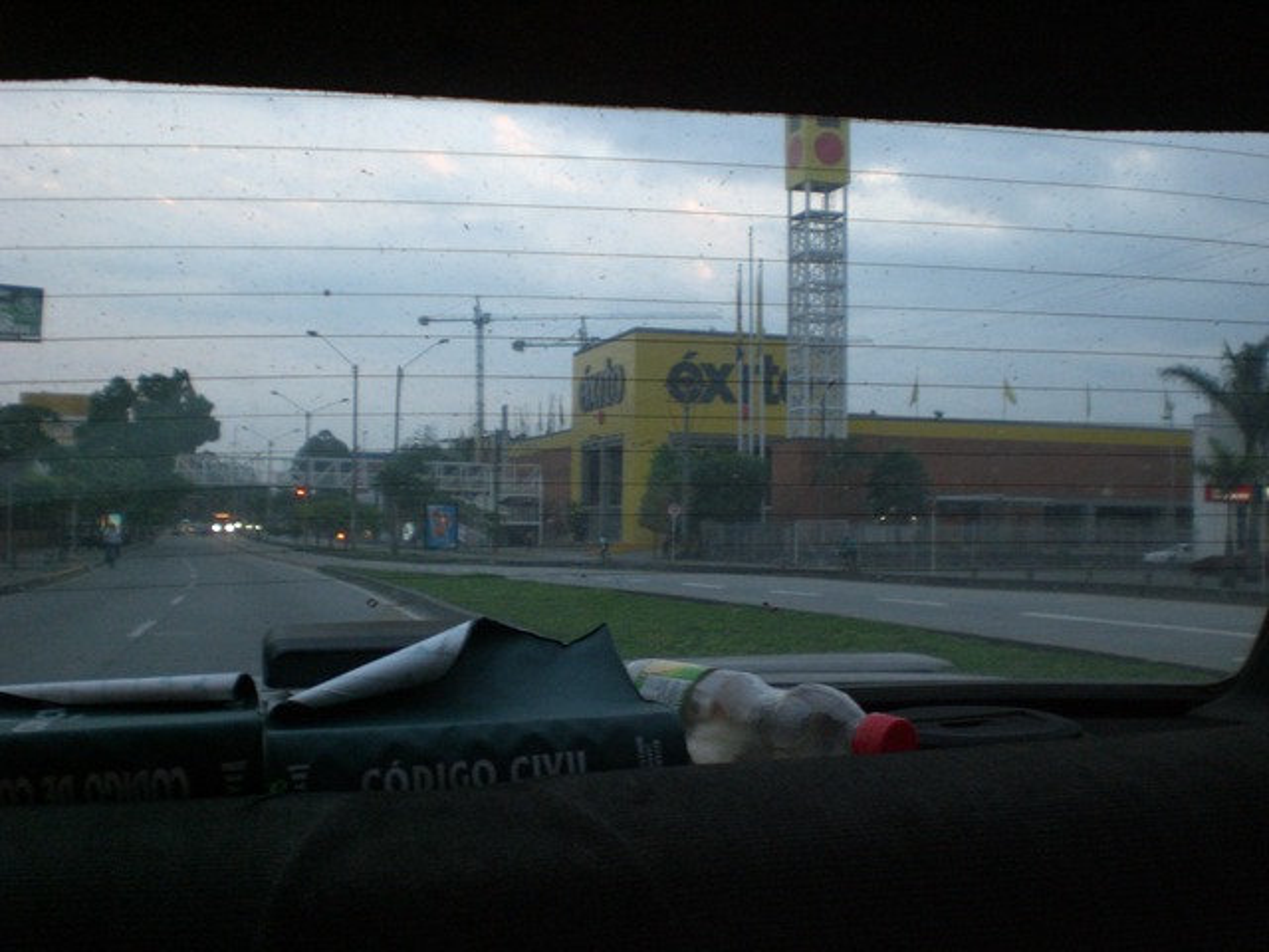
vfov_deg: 37.7
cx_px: 634
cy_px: 476
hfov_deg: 49.0
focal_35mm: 38
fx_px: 1393
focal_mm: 6.3
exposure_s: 1/60
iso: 200
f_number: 3.1
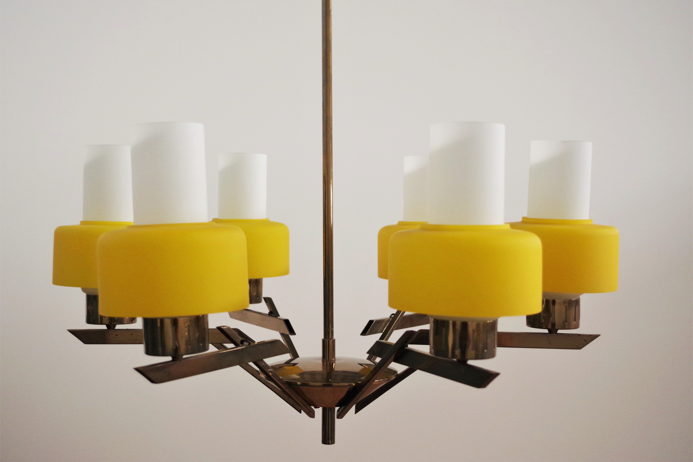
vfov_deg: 31.9
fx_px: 808
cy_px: 231
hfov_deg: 46.4
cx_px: 346
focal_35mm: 42
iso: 800
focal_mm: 28.13
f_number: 4
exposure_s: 1/125
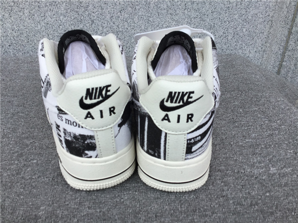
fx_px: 267
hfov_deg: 58.4
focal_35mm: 31
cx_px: 149
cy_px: 112
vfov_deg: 45.4
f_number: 2.4
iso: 25
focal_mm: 3.3
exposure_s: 1/491
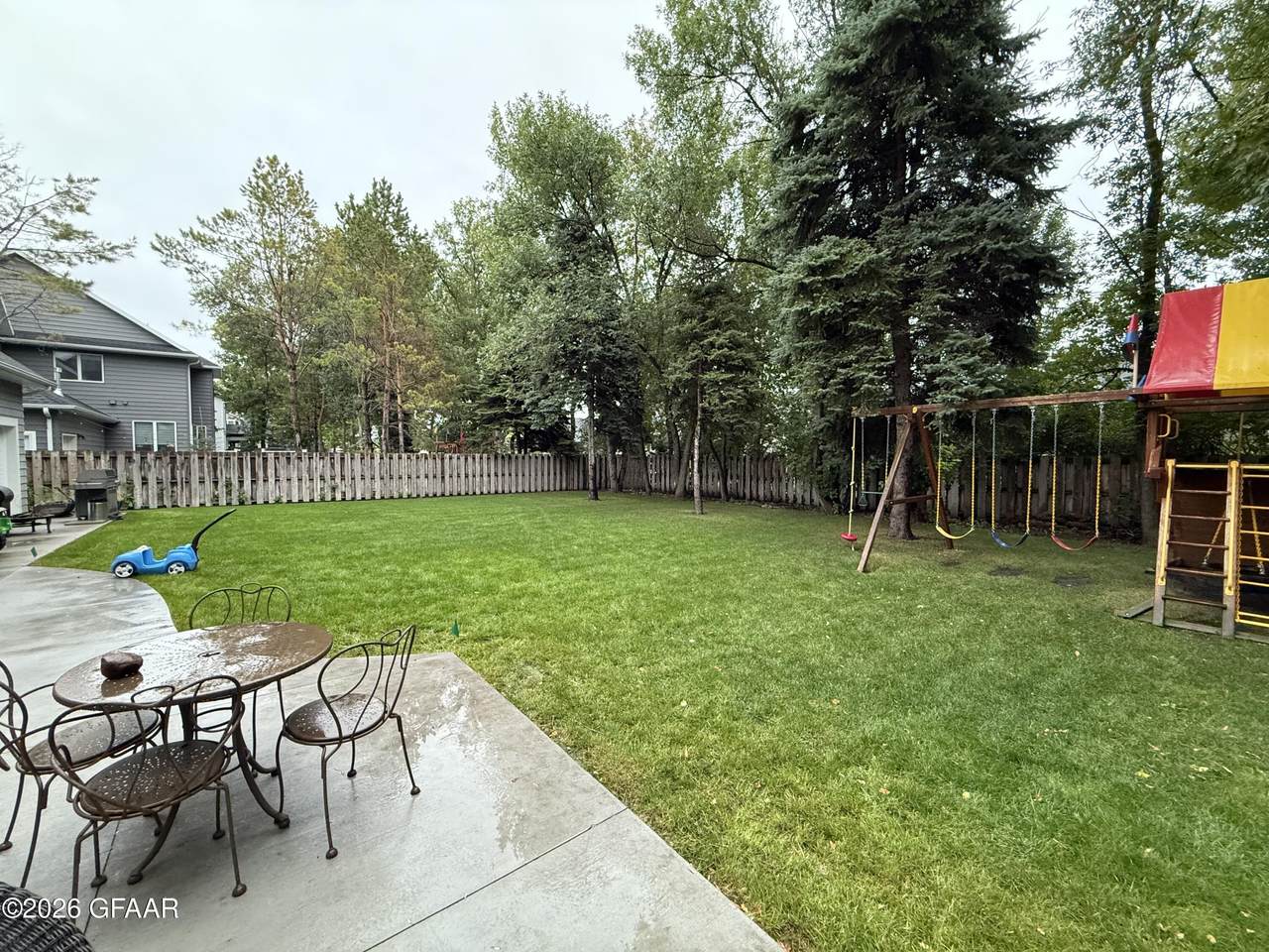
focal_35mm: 14
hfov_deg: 102.1
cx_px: 634
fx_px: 513
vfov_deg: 85.7
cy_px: 476
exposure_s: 1/60
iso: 500
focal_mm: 2.22
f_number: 2.2
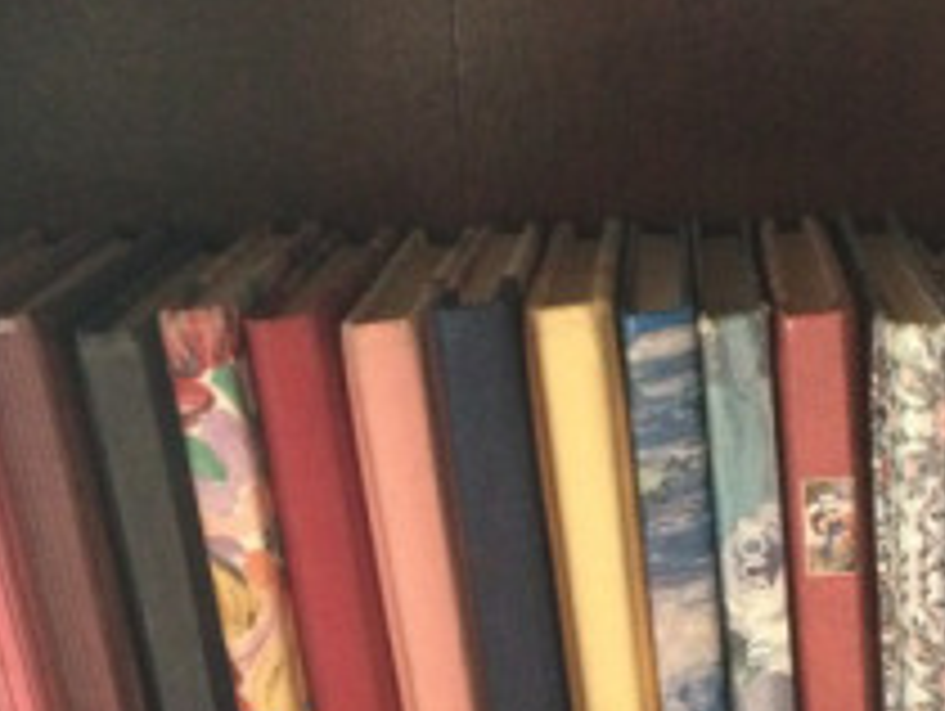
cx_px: 639
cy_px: 682
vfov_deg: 20.8
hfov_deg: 27.9
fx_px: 1886
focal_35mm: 69
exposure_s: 1/15
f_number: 2.2
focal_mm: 4.15
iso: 320
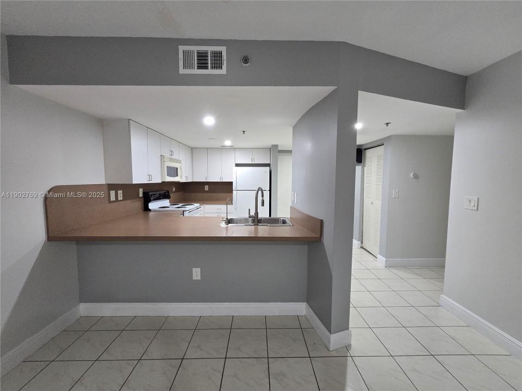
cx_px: 261
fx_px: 196
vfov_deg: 89.9
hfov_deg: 106.2
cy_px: 196
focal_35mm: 13
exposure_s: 1/60
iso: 320
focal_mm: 2.2
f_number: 2.2
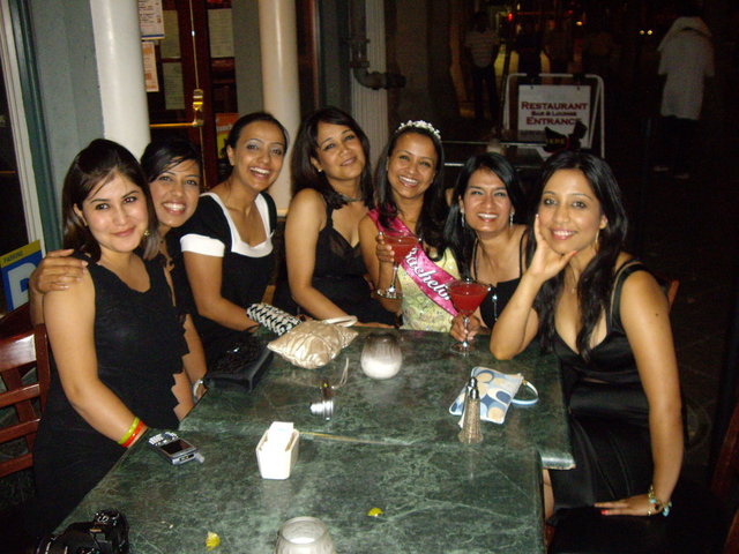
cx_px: 370
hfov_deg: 49.0
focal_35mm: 38
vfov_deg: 37.7
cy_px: 277
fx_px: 811
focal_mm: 6.2
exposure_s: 1/40
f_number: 2.7
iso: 400
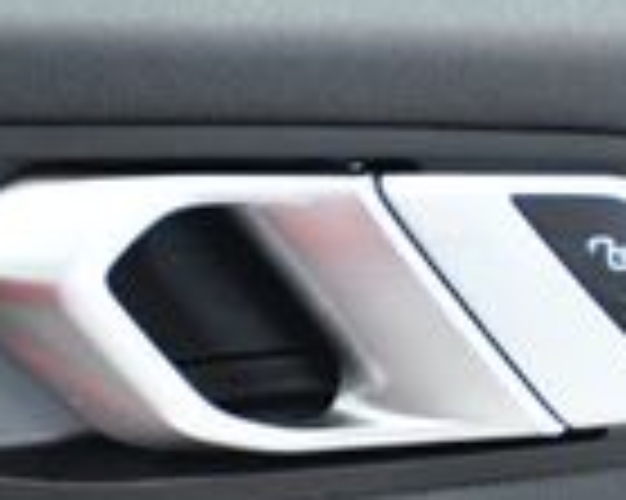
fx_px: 7184
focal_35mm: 388
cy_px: 937
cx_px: 608
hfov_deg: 5.0
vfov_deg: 3.9
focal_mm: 60
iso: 2500
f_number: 5
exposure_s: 1/125
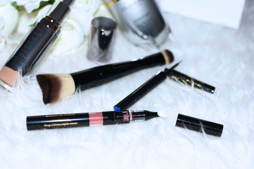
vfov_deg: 25.8
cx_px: 127
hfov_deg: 37.9
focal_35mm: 52
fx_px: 370
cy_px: 84
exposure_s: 1/60
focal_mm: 35
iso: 100
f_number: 2.8
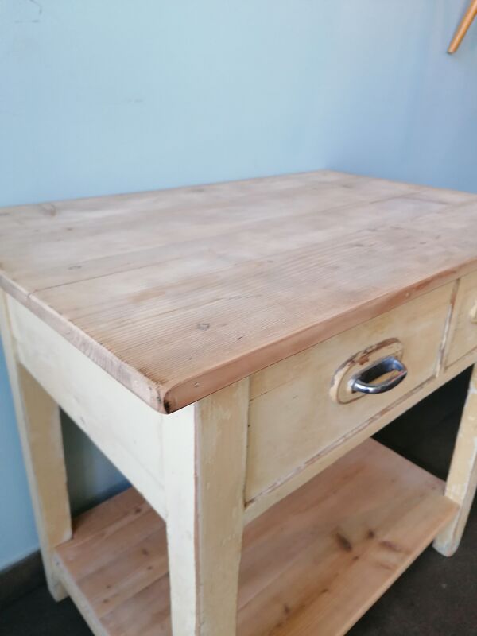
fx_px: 496
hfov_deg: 51.4
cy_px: 318
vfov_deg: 65.3
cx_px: 238
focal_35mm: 27
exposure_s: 1/50
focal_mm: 4.75
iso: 160
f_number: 1.8
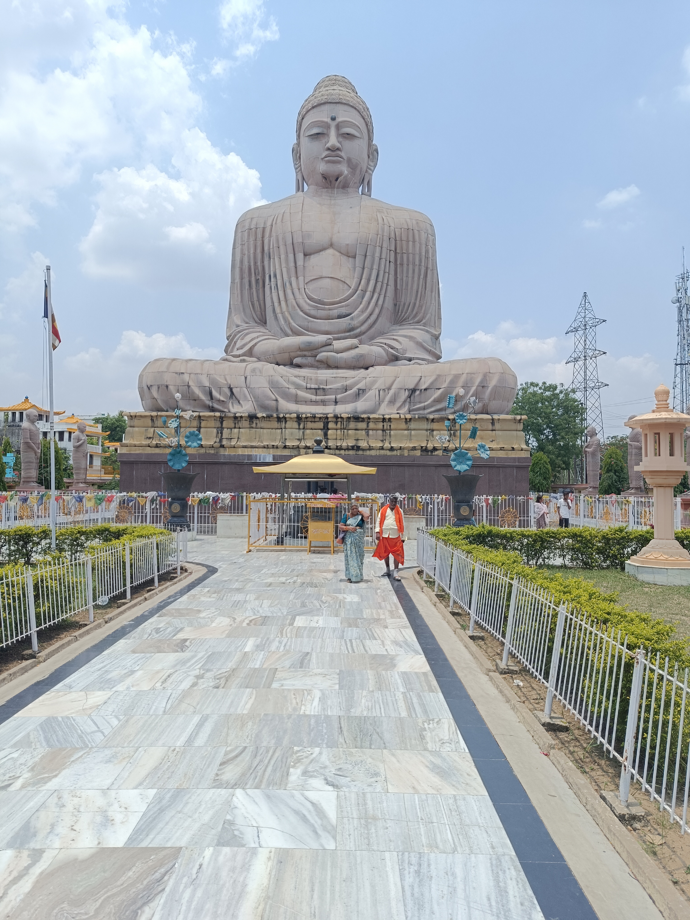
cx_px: 345
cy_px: 460
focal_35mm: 24
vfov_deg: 71.6
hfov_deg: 56.8
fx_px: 638
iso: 53
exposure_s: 1/1783
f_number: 1.88
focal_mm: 5.59
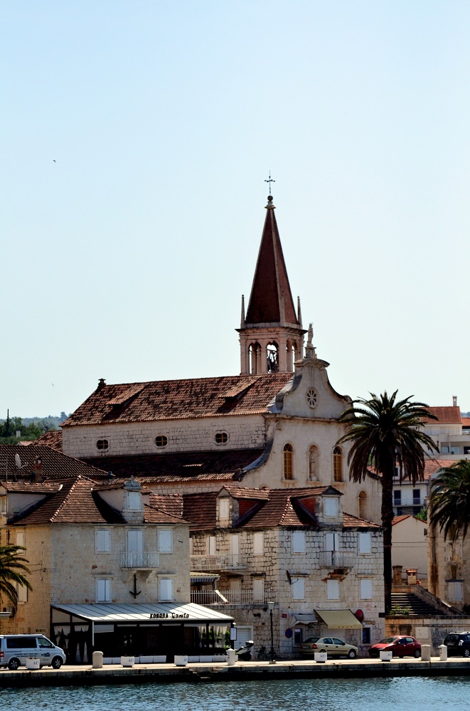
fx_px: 3248
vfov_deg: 12.5
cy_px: 356
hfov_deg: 8.3
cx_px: 235
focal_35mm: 165
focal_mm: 110
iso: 720
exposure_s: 1/8000
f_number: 4.5
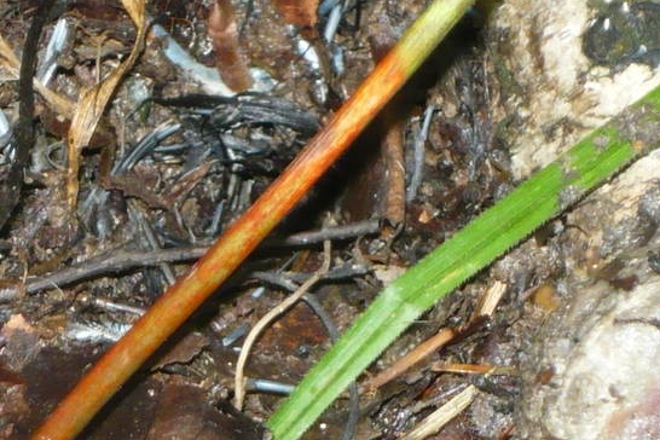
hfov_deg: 6.8
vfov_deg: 4.5
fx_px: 5591
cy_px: 259
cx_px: 271
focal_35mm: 305
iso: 250
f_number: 5.1
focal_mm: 16.5
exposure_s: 1/60
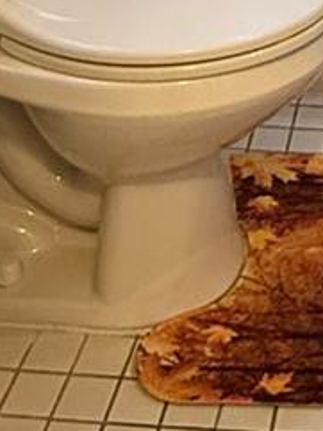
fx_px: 1109
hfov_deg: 15.8
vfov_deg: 17.7
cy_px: -349
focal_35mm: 89
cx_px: 407
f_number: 2.2
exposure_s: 1/60
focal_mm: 2.22
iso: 320
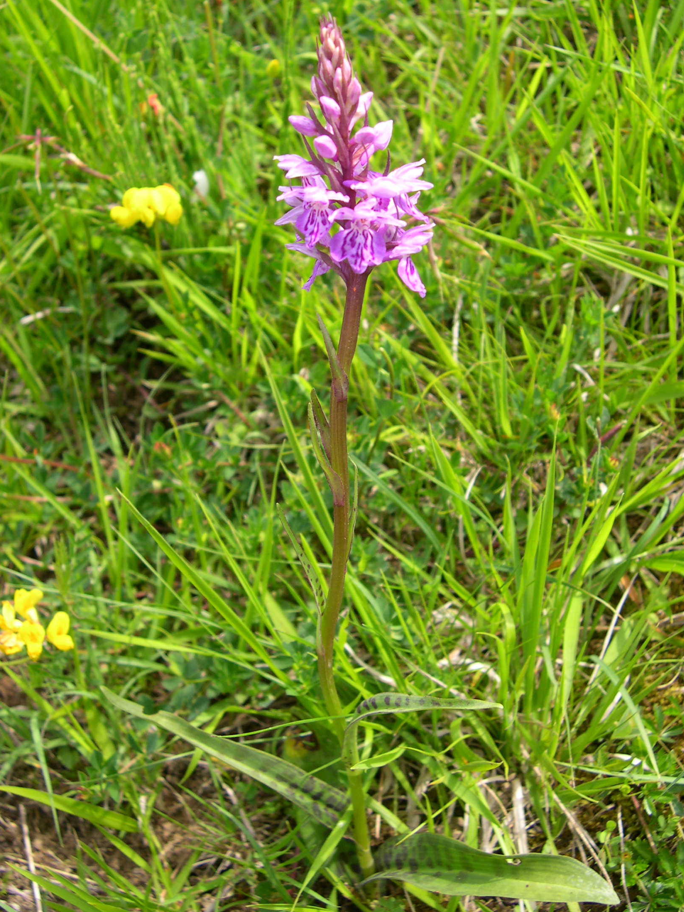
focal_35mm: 40
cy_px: 437
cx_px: 344
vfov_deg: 46.8
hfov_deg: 36.0
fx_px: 1054
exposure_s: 1/248
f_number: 2.8
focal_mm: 8
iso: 100
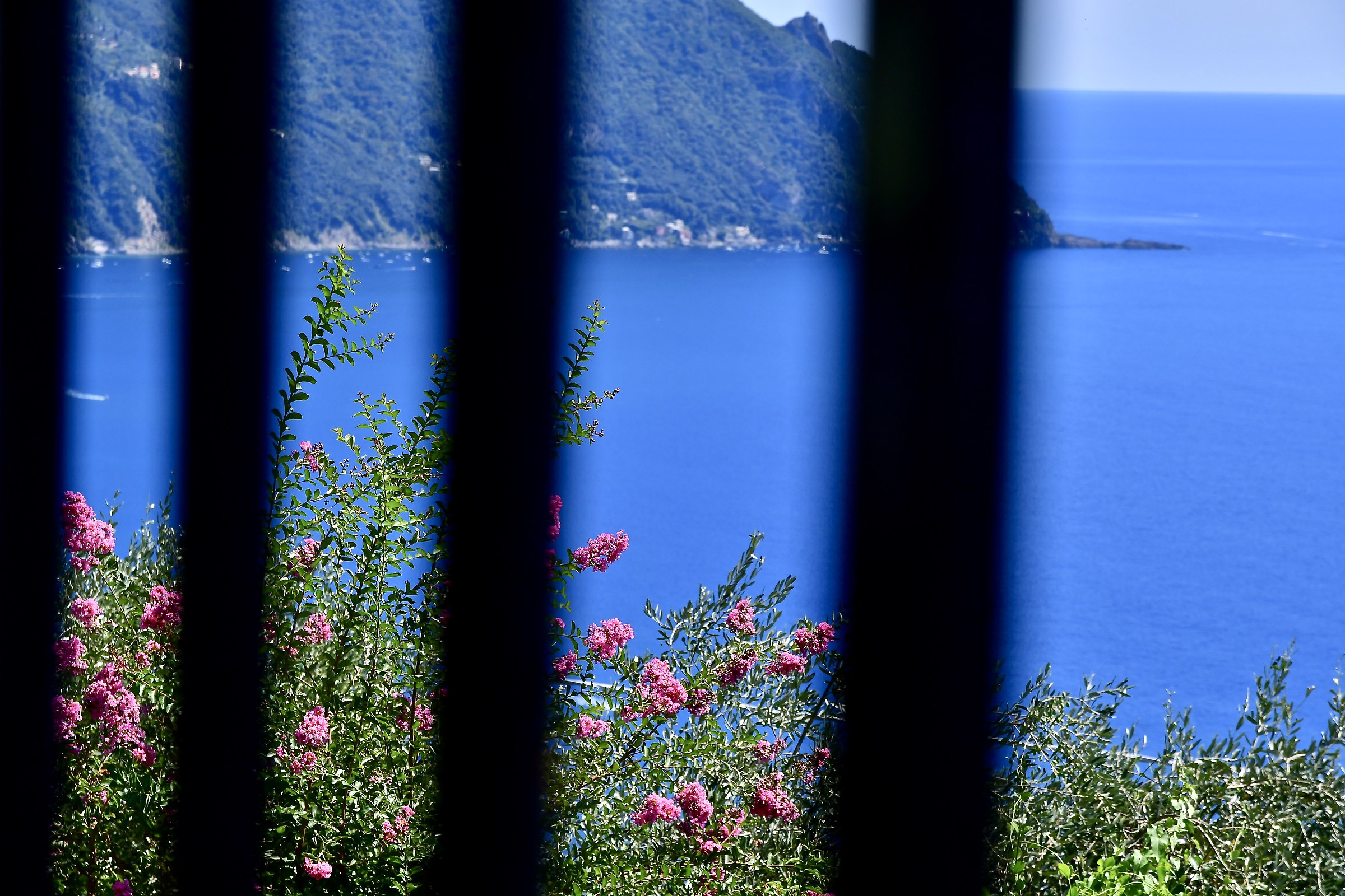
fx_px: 3923
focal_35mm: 105
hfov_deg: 19.5
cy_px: 448
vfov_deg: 13.0
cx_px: 672
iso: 200
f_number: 7.1
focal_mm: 70
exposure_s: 1/1250
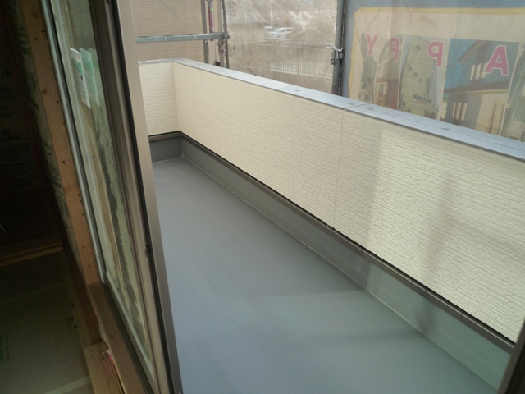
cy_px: 197
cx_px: 262
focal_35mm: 25
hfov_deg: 69.4
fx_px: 379
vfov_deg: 54.9
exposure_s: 1/500
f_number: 2.8
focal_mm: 4.4
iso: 160
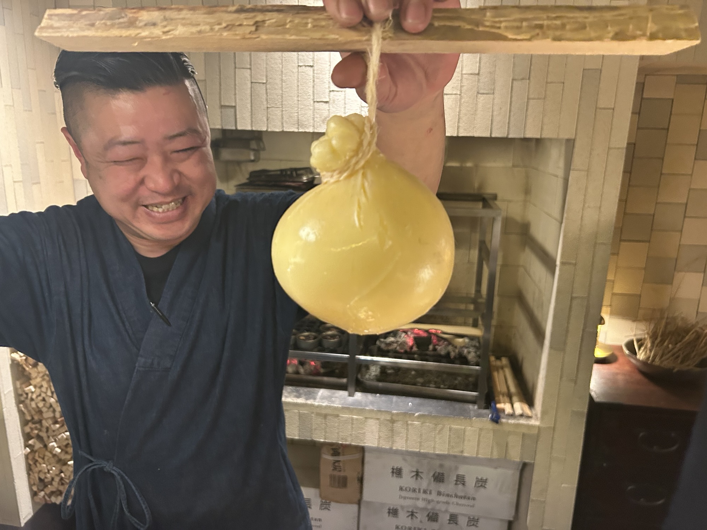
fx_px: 531
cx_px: 354
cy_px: 265
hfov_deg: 67.3
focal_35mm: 26
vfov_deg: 53.1
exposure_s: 1/33
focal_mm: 5.7
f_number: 1.5
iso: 400
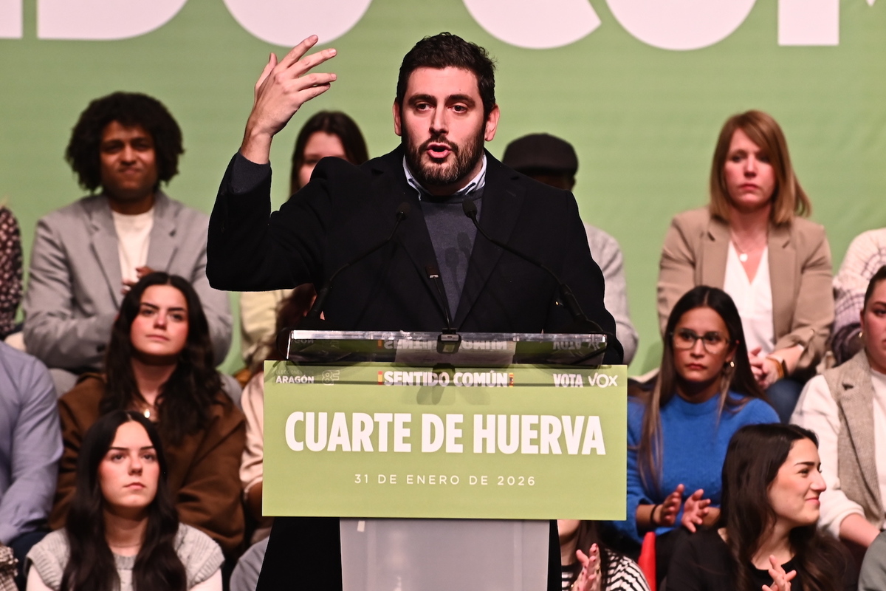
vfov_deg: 5.2
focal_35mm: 262
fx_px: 6448
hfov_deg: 7.9
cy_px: 296
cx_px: 443
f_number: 4
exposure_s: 1/200
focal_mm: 175
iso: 1600
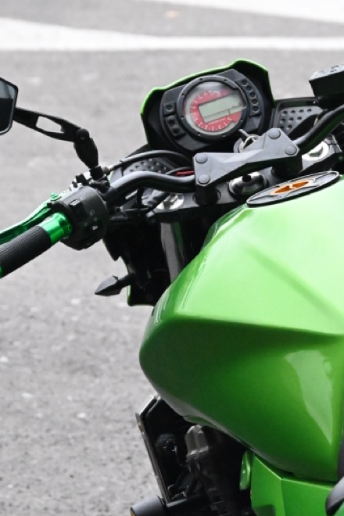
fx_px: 3755
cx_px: 265
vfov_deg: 7.9
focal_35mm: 262
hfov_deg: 5.2
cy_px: 346
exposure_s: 1/500
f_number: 6.3
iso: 8000
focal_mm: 90
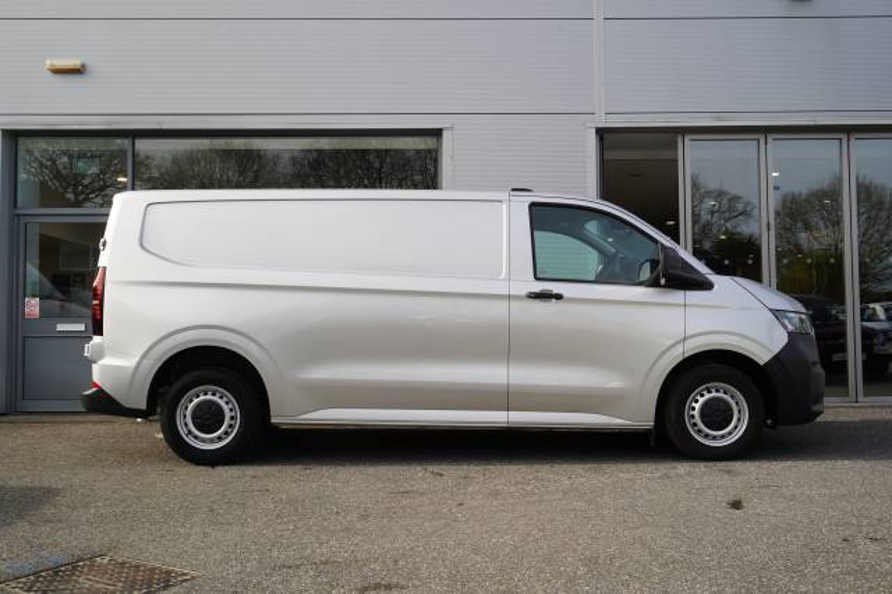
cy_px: 297
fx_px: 817
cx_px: 446
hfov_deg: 57.2
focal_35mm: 33
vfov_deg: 39.9
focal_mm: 22
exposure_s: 1/80
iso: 100
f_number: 5.6
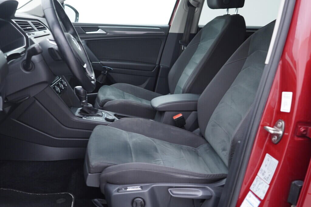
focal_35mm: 36
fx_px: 311
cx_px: 156
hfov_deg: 53.1
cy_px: 104
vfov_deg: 36.9
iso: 250
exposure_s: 1/40
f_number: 2.8
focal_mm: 24
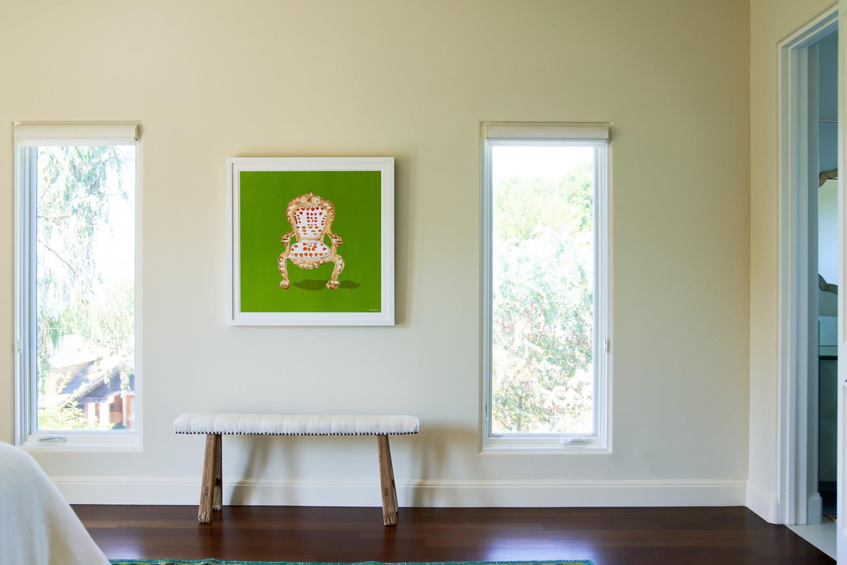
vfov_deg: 37.8
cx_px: 423
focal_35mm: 35
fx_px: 824
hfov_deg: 54.4
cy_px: 309
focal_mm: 29
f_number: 2.8
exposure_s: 1/80
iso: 100
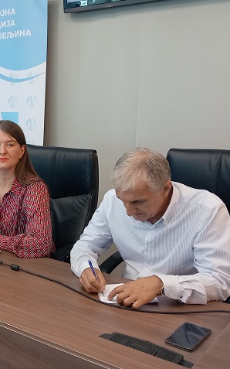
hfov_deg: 24.7
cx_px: -33
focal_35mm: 48
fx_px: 482
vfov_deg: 41.8
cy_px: 197
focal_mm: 4
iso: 200
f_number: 1.8
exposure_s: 1/33.3
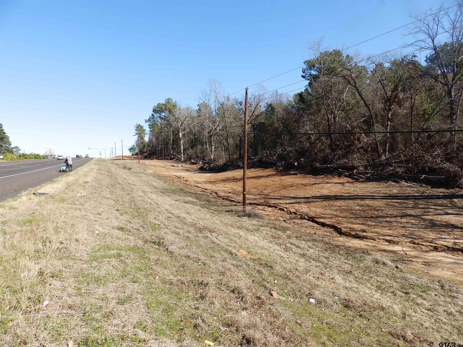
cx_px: 232
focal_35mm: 22
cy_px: 174
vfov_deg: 61.1
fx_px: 294
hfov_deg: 76.4
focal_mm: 4
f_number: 4.5
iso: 80
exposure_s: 1/400
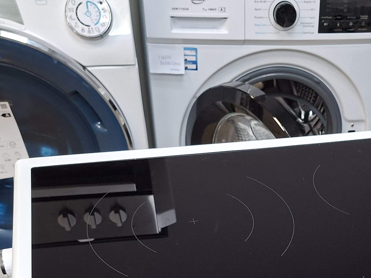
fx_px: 590
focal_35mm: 55
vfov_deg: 24.4
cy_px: 323
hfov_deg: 33.8
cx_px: 303
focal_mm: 5.54
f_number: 1.8
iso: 200
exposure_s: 1/50
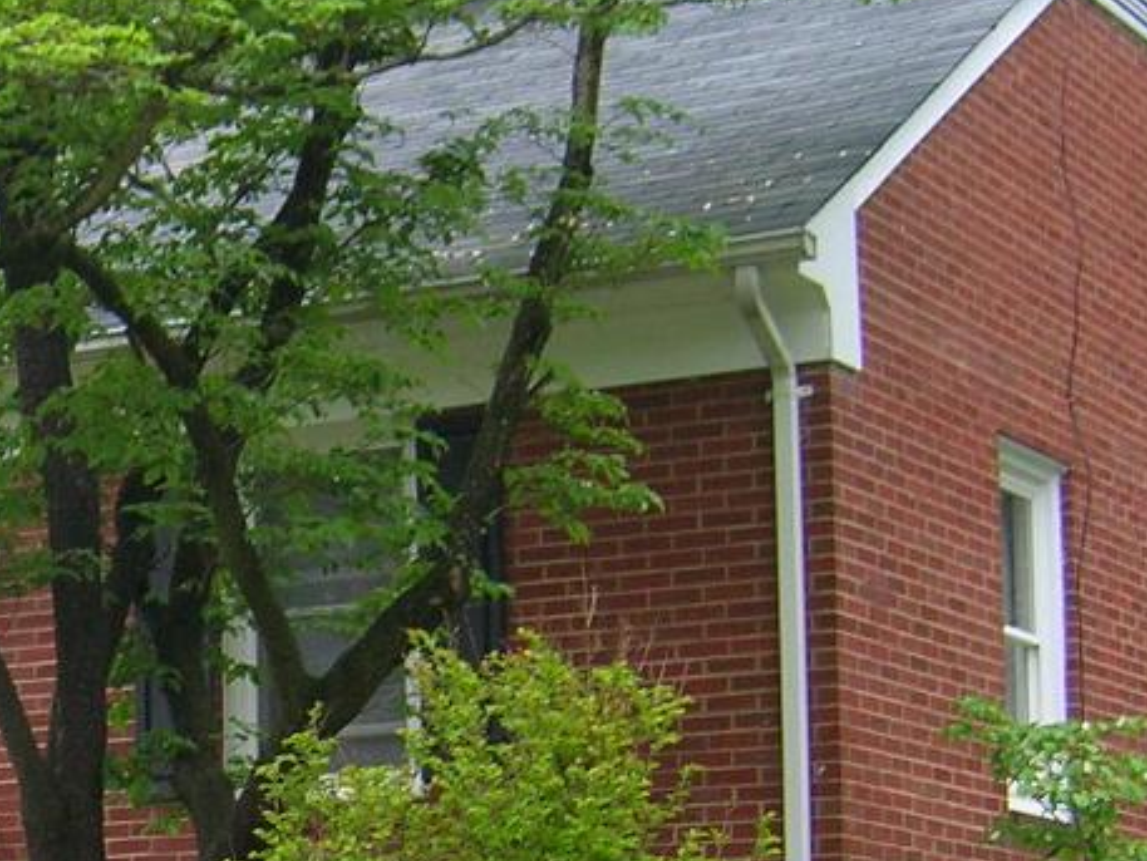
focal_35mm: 113
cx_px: -227
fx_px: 3745
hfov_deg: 16.7
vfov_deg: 12.9
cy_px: 914
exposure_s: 1/32.1
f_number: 2.9
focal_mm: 5.8
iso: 50
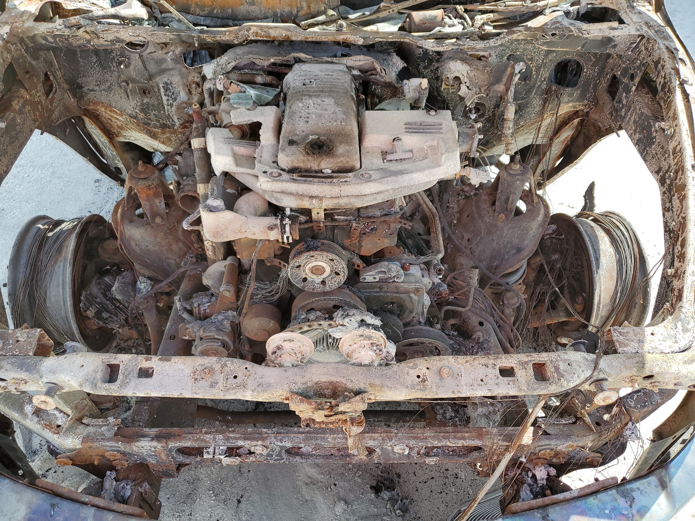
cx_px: 348
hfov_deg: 67.3
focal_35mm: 26
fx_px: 522
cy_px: 260
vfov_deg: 53.1
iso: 50
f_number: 1.5
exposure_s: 1/714
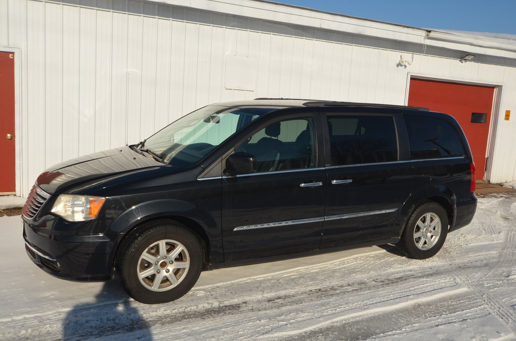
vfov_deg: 39.8
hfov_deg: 57.3
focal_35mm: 33
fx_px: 472
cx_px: 258
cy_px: 170
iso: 100
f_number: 14
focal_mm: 22
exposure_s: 1/200
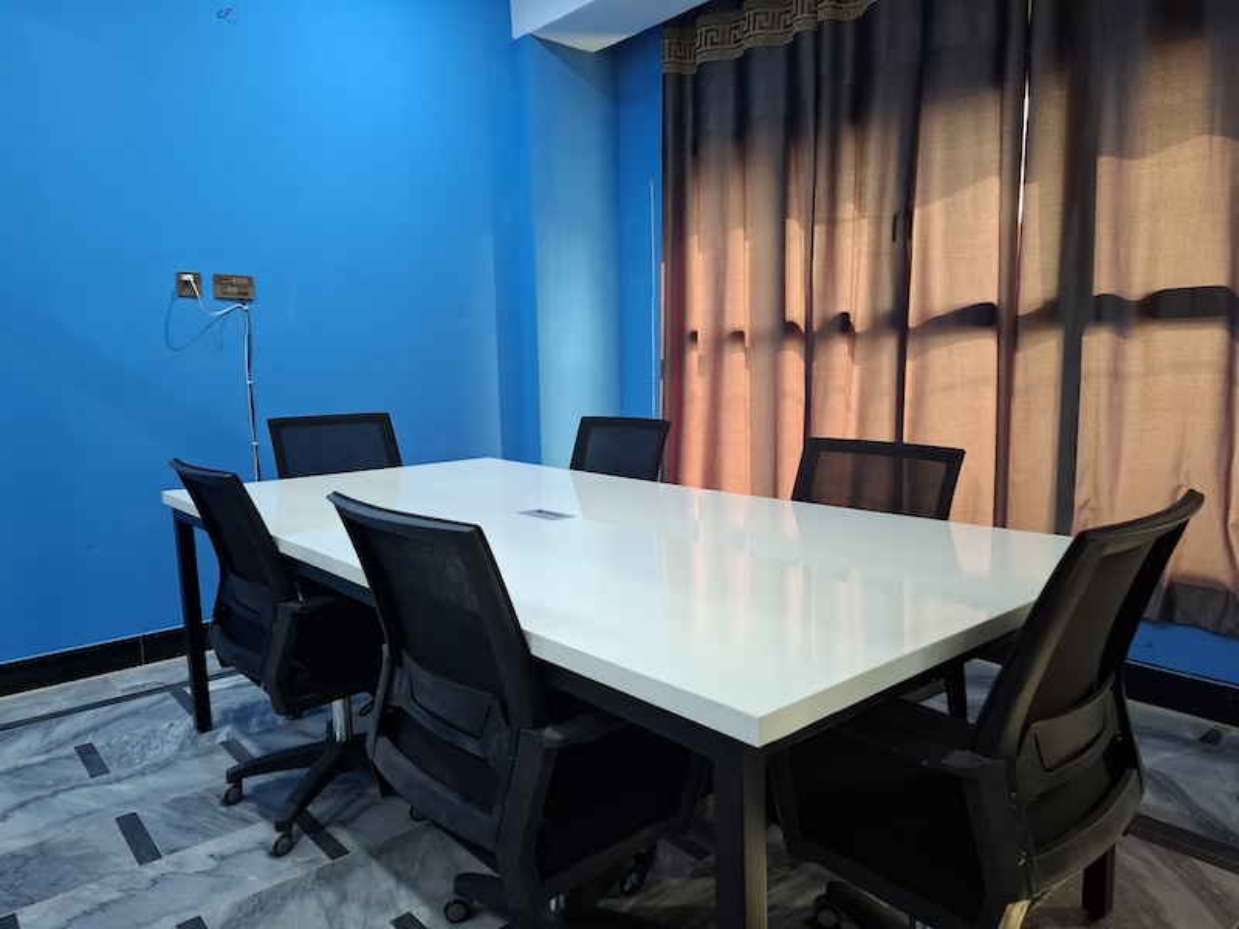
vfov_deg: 58.9
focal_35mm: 23
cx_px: 620
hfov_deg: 73.9
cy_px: 464
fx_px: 823
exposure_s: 1/33
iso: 400
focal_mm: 5.54
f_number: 1.8
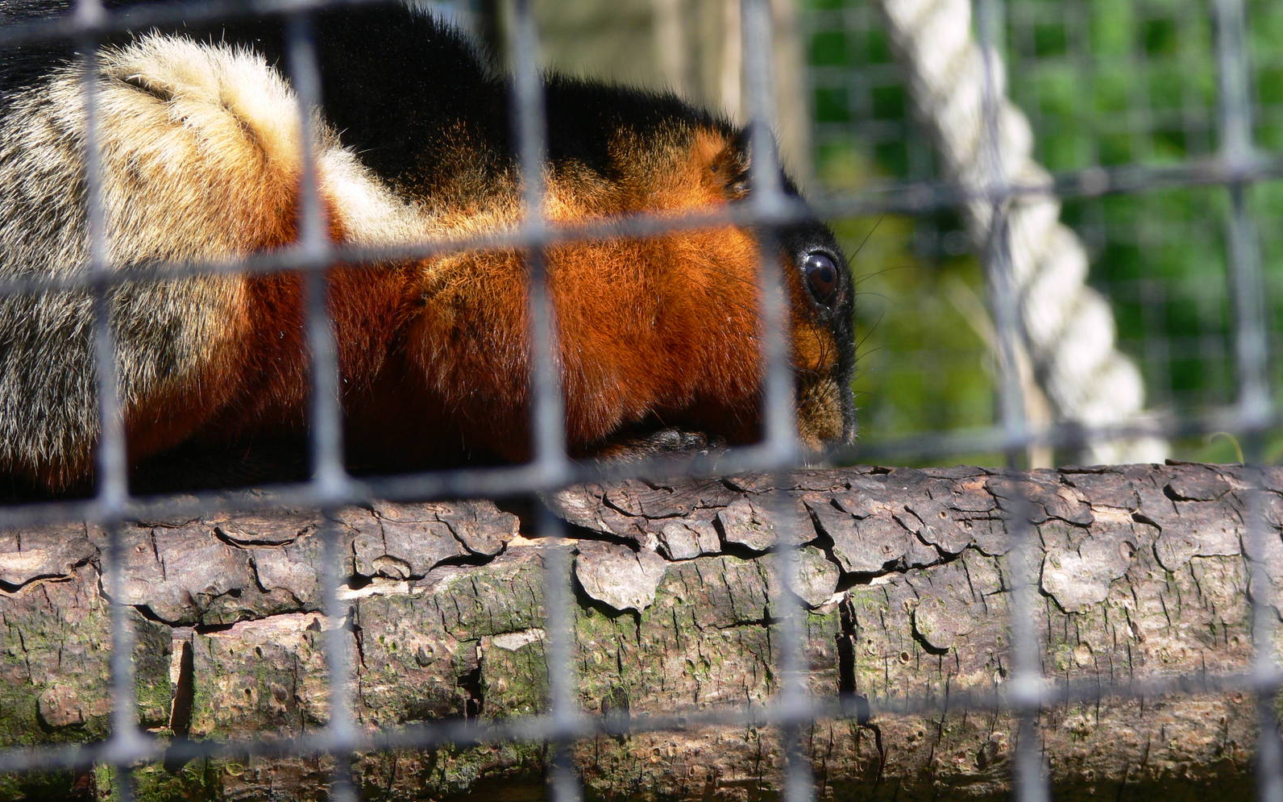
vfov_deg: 6.2
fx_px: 7413
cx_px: 640
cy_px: 322
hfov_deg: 9.9
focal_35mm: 212
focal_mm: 42.2
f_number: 5.6
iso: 80
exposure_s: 1/200
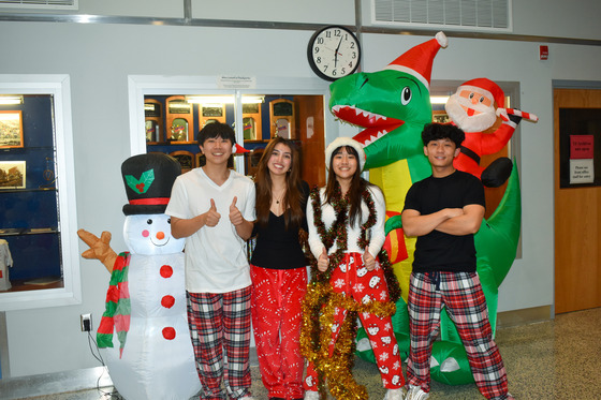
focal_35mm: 36
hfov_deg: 53.1
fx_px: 601
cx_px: 300
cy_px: 200
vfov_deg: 36.9
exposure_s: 1/100
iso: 800
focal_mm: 24
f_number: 5
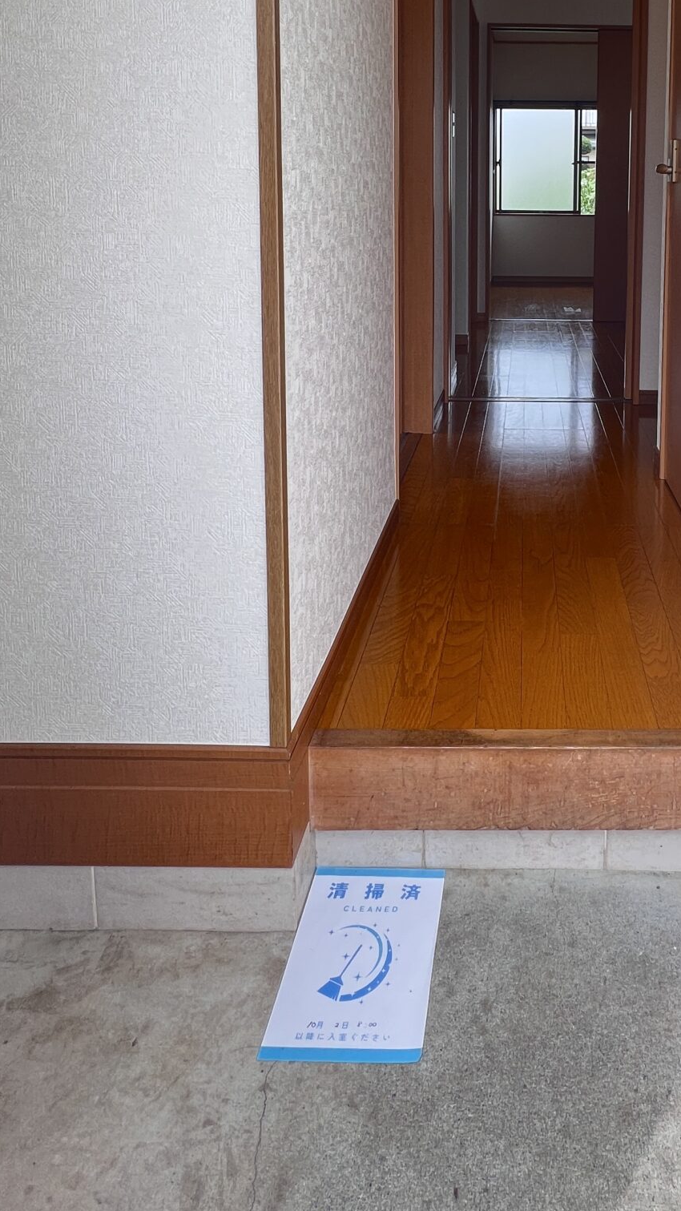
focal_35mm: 24
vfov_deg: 70.3
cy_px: 279
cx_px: 536
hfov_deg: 45.5
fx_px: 770
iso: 32
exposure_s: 1/113
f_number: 1.8
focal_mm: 1.57
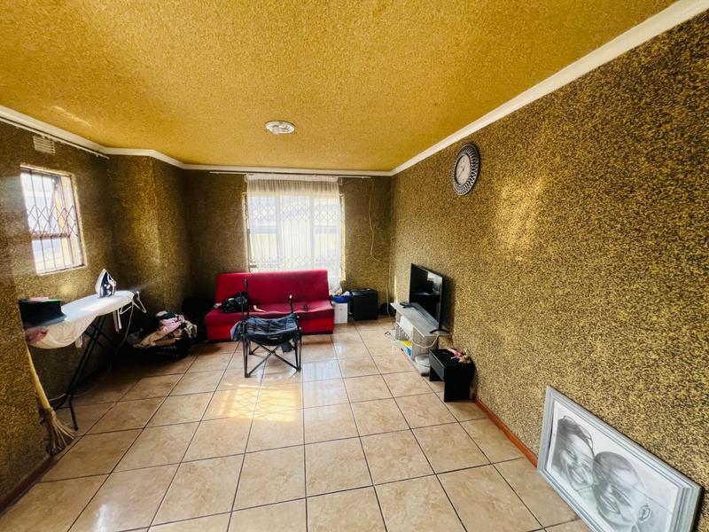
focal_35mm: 13
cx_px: 354
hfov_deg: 106.2
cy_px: 266
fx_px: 266
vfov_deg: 89.9
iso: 125
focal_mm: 1.57
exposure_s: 1/99
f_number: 1.8
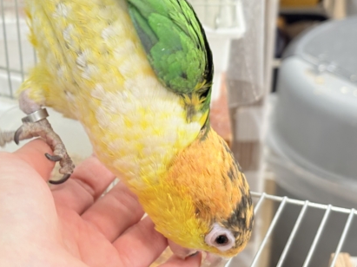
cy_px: 99
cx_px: 91
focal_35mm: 81
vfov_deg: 18.2
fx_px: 835
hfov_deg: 23.9
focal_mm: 5.96
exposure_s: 1/50
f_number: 1.6
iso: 80
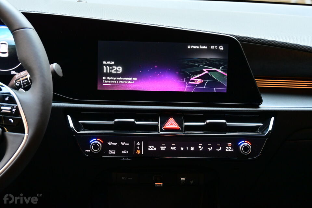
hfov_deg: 36.9
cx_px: 156
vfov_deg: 25.1
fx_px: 468
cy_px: 104
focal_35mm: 54
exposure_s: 1/60
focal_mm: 36
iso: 1400
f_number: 5.3
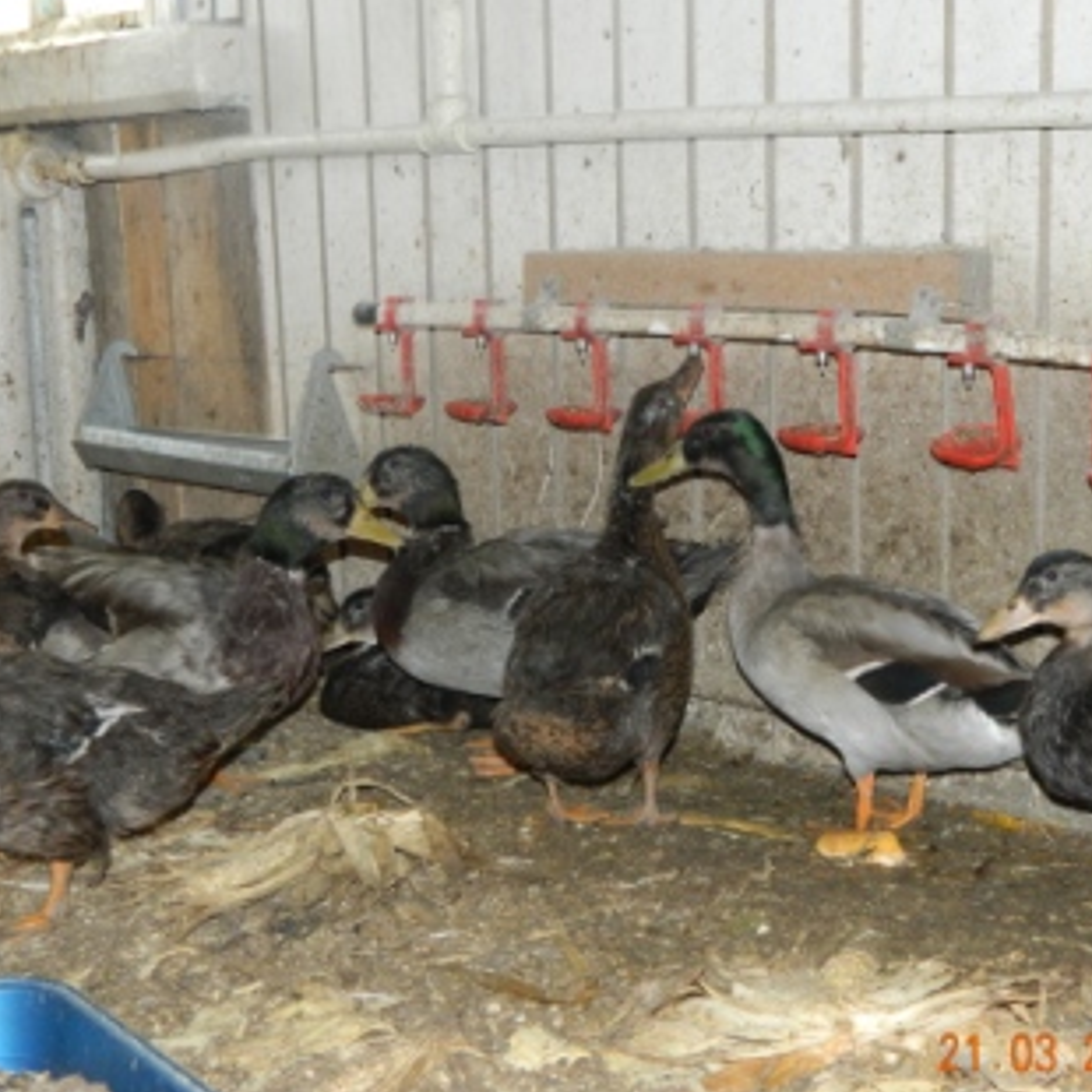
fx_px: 2141
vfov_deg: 28.6
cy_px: 585
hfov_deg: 28.6
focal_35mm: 60
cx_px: 634
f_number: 3.6
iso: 200
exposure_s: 1/50
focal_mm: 8.4
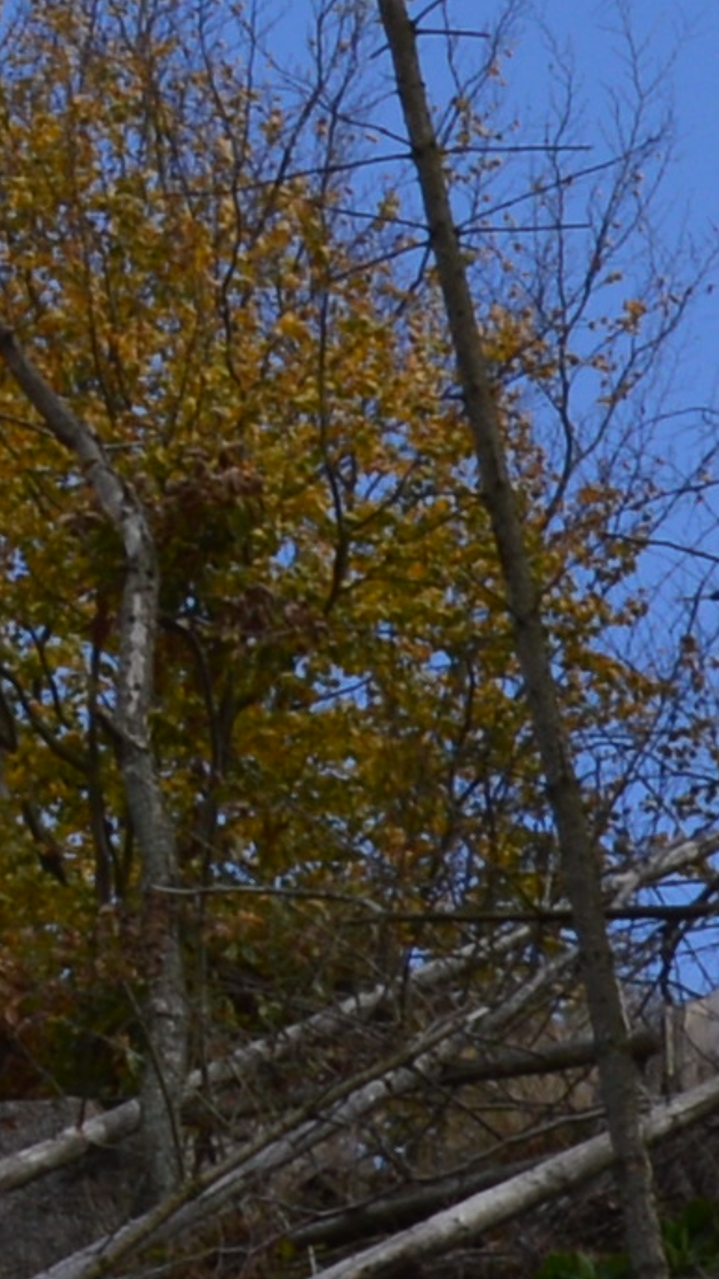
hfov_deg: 3.1
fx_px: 13060
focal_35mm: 385
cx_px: -592
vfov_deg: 5.5
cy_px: -1244
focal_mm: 28
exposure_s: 1/200
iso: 100
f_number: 7.1
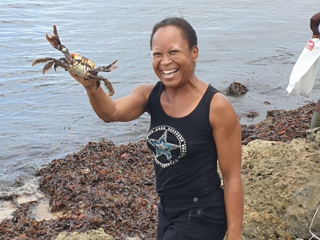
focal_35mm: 26
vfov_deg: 53.1
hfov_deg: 67.3
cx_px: 160
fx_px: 240
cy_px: 120
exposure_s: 1/436
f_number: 2.4
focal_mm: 4.3
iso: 50
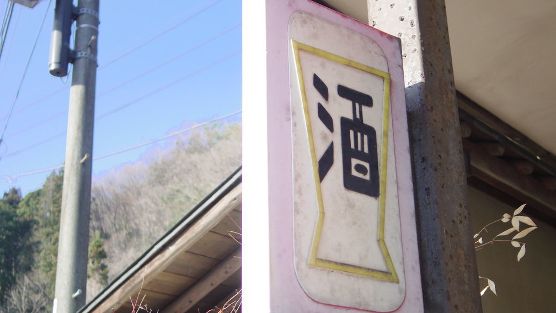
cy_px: 195
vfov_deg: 23.0
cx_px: 275
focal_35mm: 52
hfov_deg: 39.9
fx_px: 767
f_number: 1.9
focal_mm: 8.5
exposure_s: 1/1600
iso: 250
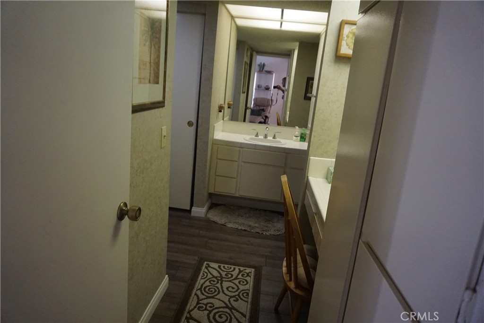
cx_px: 242
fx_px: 323
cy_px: 162
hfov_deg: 73.7
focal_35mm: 24
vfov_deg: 53.1
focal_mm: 16
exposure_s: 1/160
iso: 2500
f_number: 3.5
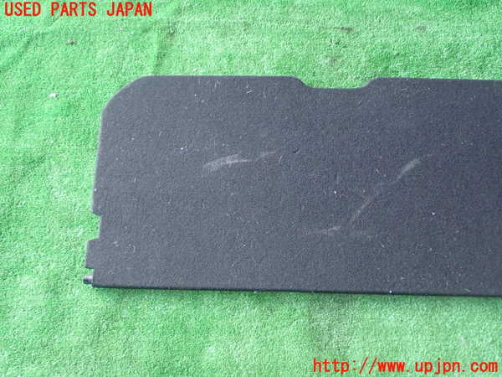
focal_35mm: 36
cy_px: 188
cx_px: 251
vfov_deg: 39.7
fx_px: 522
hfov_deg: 51.4
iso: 320
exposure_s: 1/40
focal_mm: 6.37
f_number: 2.5
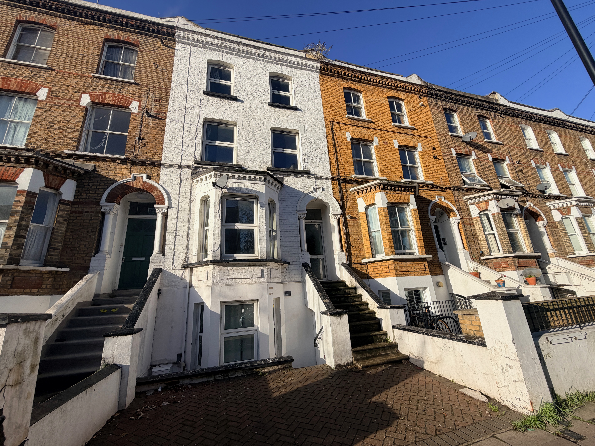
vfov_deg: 85.7
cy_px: 223
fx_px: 241
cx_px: 298
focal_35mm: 14
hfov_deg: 102.1
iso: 25
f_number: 2.2
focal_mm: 2.22
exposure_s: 1/770
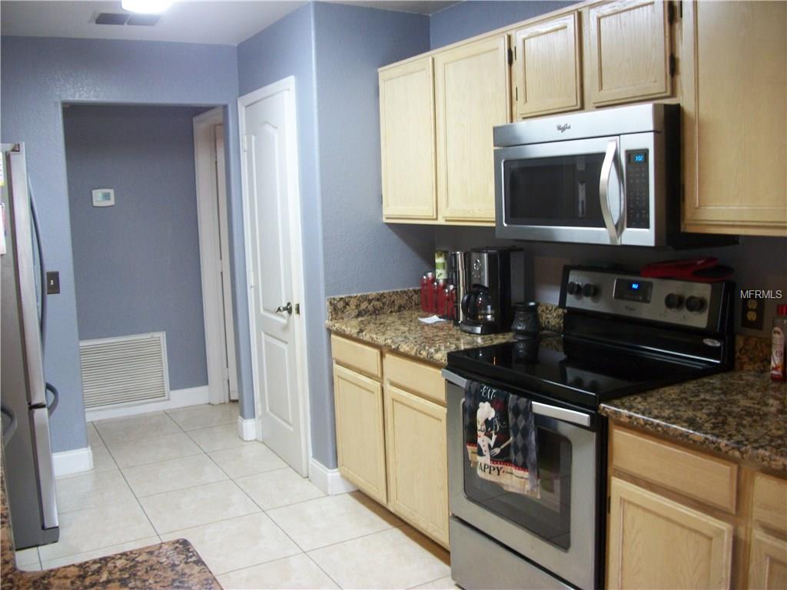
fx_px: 728
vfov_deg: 44.2
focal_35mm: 32
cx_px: 394
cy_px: 295
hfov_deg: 56.8
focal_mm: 5.7
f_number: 2.9
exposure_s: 1/13
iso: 160
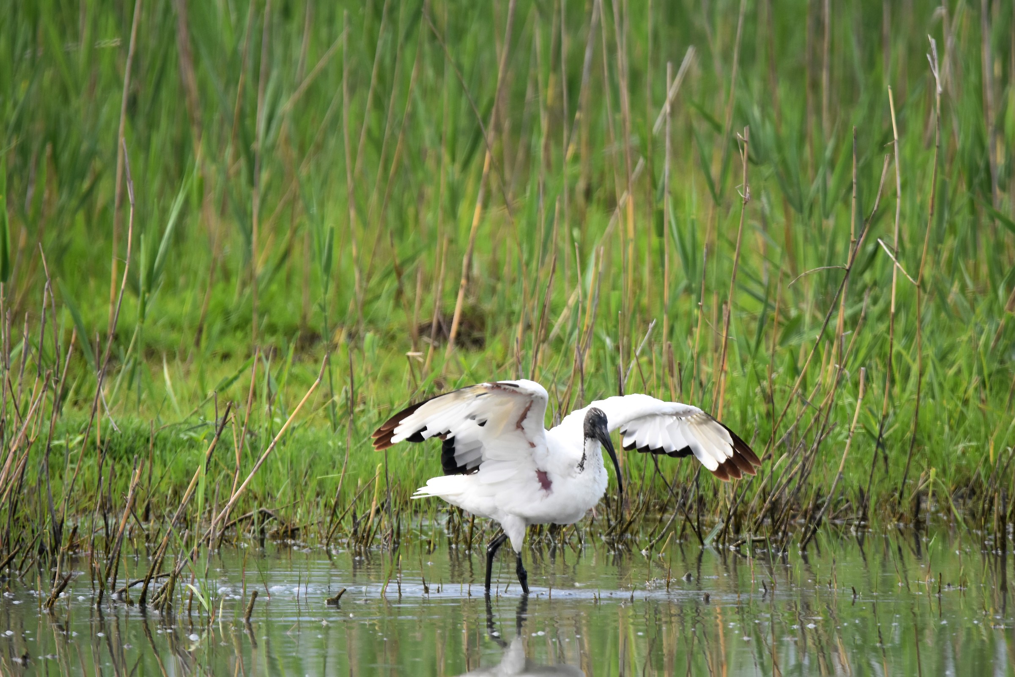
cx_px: 508
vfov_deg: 1.5
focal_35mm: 900
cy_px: 338
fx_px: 25373
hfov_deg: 2.3
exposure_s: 1/640
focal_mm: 600
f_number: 6.3
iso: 800
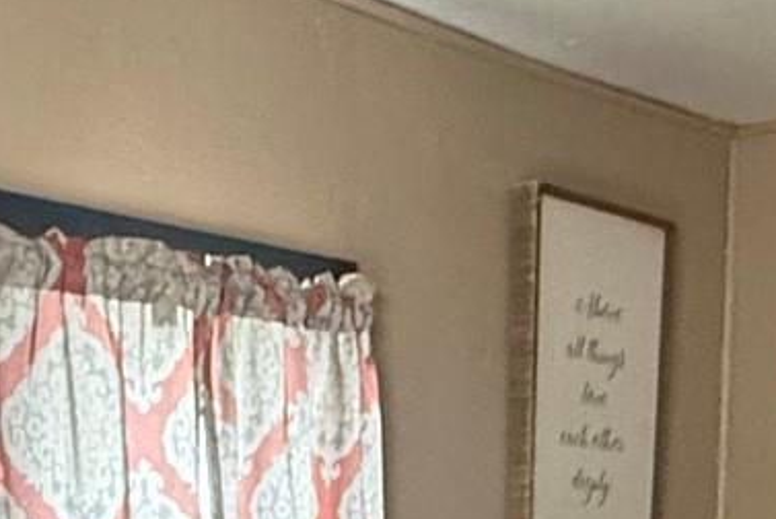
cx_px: 504
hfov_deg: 25.5
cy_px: 1106
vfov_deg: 14.0
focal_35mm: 79
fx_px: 1704
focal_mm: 2.22
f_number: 2.2
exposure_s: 1/60
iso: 400
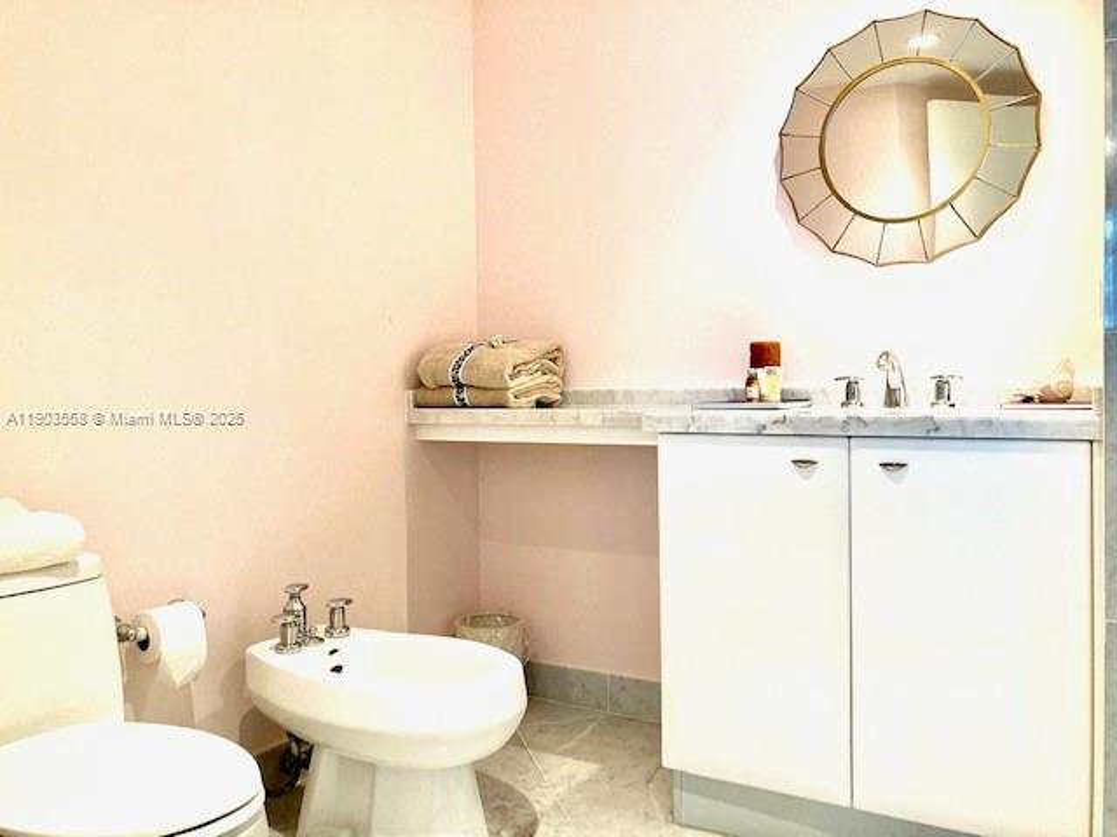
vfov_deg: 49.7
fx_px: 904
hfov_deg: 63.4
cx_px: 558
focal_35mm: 28
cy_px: 418
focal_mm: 3.99
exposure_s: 1/60
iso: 160
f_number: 1.8
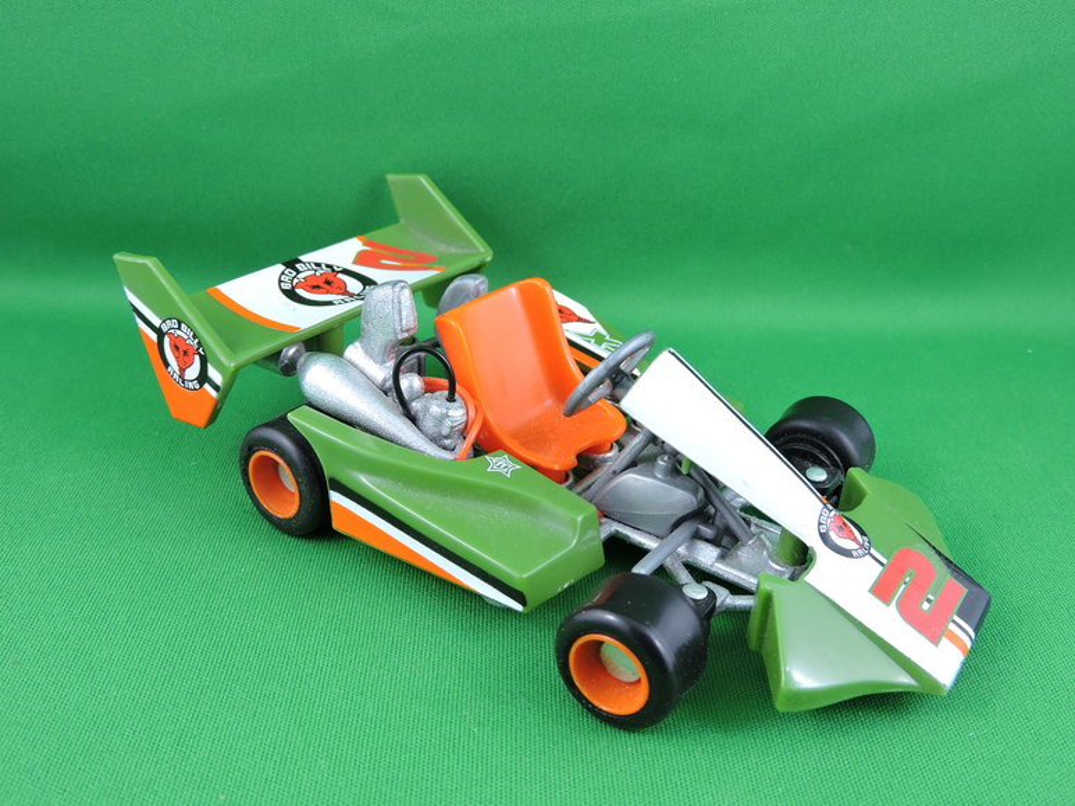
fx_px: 1087
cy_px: 403
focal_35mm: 35
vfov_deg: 40.7
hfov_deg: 52.6
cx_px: 538
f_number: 3.8
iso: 180
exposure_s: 1/30
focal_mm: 6.3
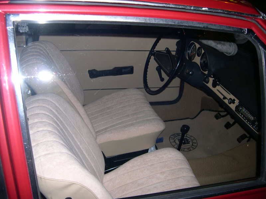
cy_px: 100
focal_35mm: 38
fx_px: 292
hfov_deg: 49.0
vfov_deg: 37.7
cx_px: 133
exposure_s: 1/60
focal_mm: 8
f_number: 2.8
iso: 100
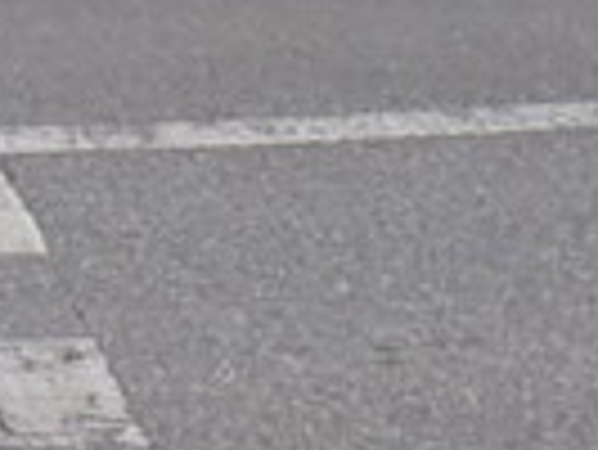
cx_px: -315
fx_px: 4254
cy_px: -1202
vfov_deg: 5.4
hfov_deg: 7.9
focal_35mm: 246
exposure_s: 1/500
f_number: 3.2
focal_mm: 5.87
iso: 100
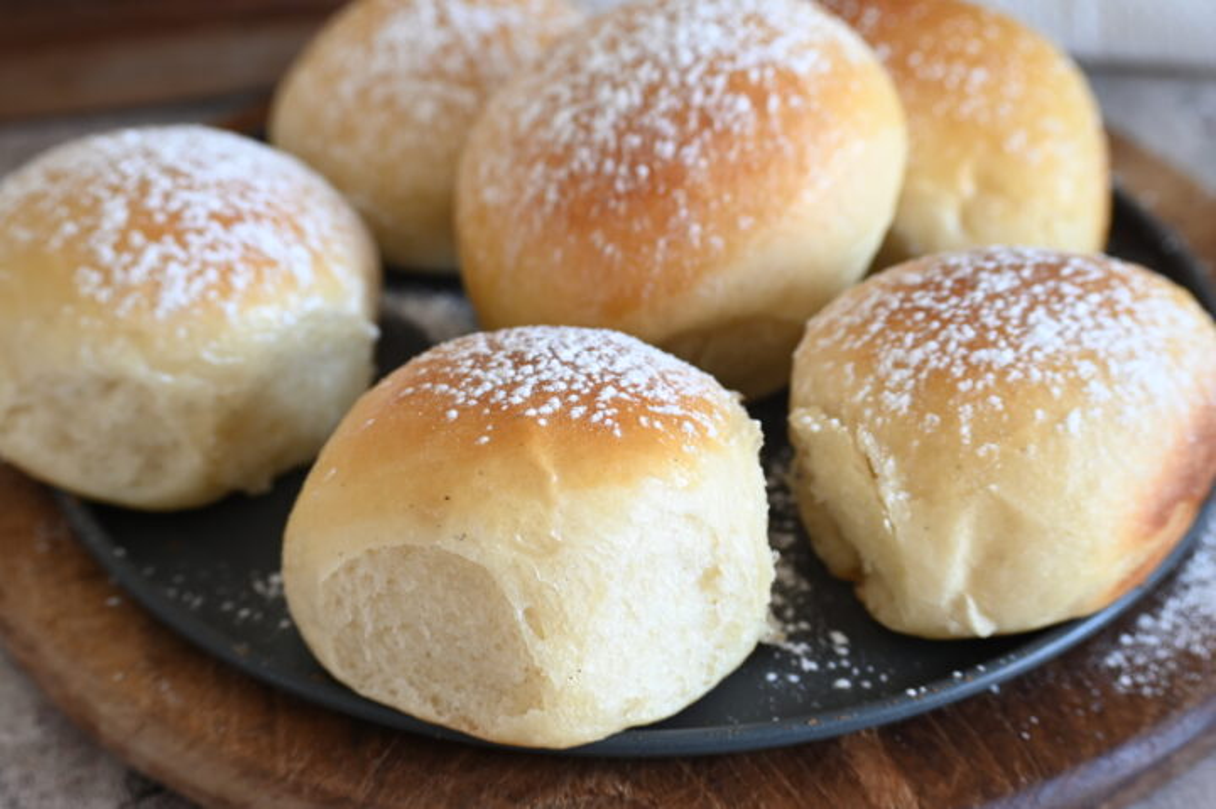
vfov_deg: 14.5
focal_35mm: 94
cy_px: 404
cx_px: 608
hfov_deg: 21.7
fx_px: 3173
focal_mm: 63
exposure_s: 1/13
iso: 200
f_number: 5.6
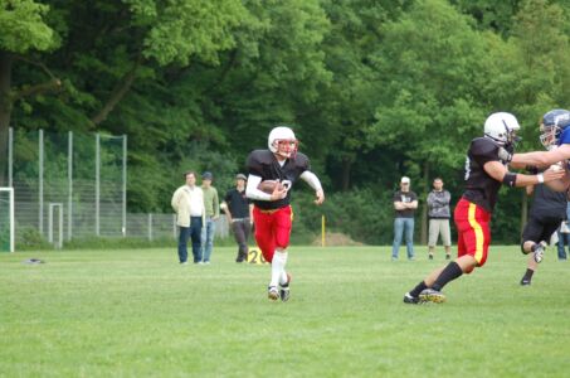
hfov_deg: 11.4
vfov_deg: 7.6
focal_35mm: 180
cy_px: 189
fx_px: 2844
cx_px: 285
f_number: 4.2
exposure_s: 1/500
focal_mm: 120
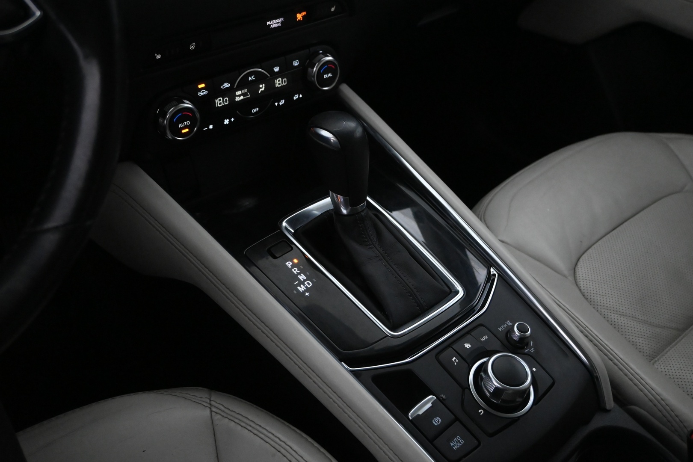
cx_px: 346
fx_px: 635
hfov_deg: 57.2
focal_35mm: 33
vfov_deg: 40.0
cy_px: 231
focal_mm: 22
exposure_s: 1/100
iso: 6400
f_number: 4
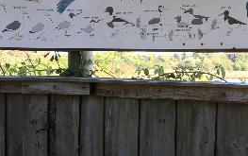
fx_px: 474
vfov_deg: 18.6
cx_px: 222
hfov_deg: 28.3
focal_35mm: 70
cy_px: 90
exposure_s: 1/124
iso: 32
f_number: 2.2
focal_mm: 4.15
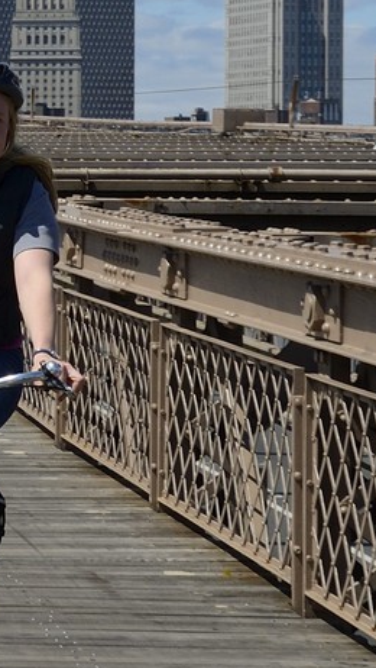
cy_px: 161
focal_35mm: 138
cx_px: -667
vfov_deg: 15.5
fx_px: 2441
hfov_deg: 7.9
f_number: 13
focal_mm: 38
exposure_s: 1/500
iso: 400
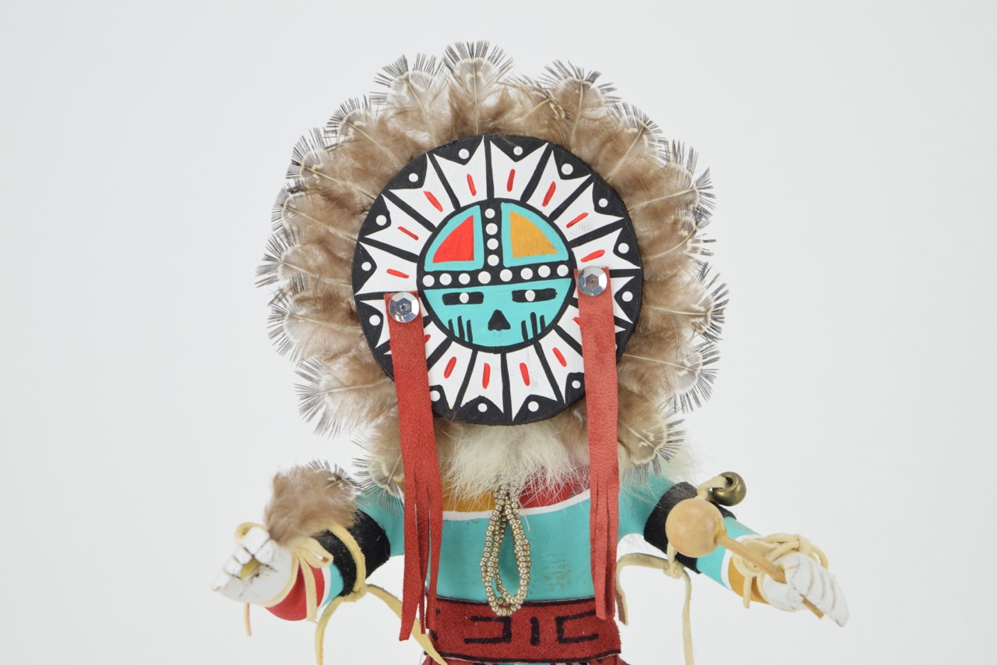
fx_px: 2284
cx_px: 498
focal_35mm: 82
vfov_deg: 16.5
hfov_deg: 24.6
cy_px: 332
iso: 800
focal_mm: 55
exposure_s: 1/125
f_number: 6.3
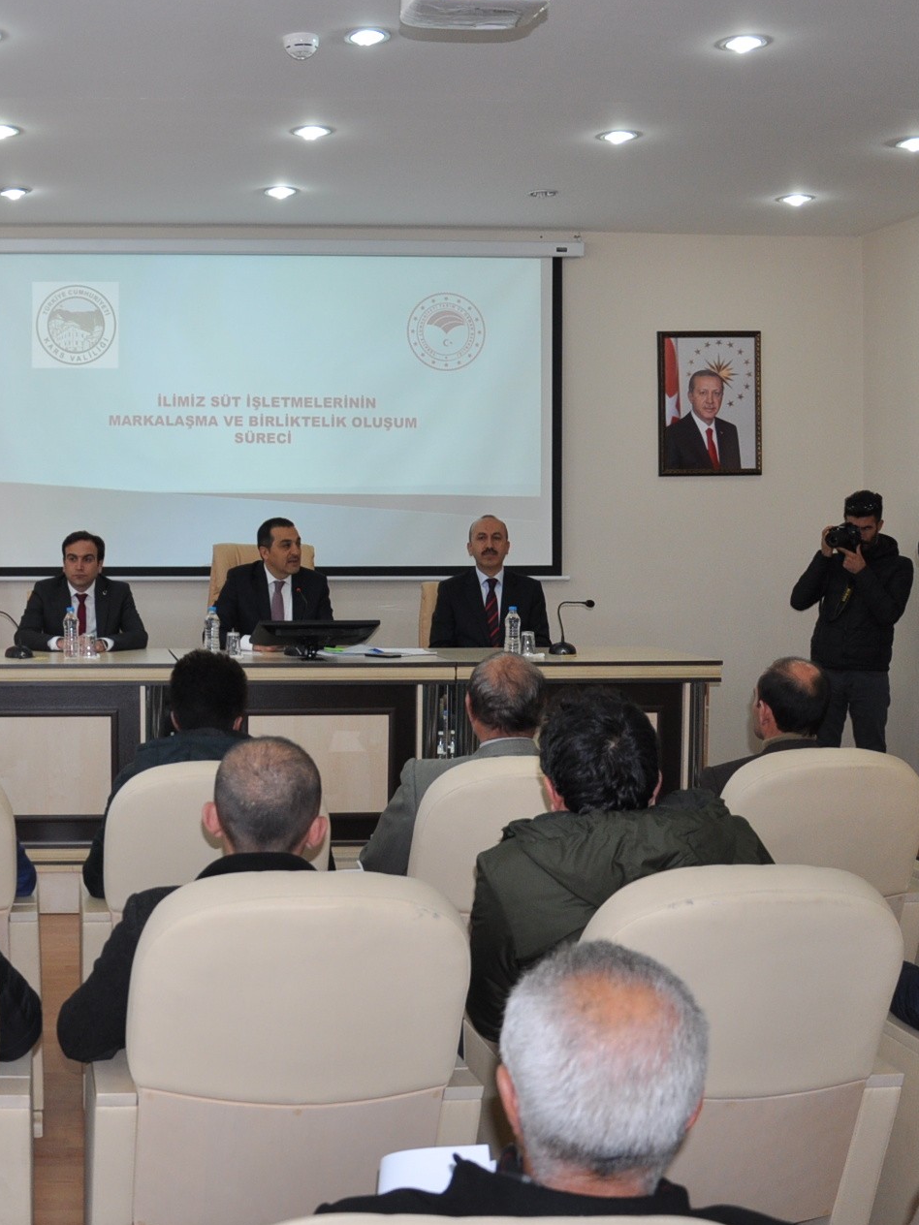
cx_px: 74
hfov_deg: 31.2
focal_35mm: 44
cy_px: 602
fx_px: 1558
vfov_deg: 42.9
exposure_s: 1/125
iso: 450
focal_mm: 18
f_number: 3.5
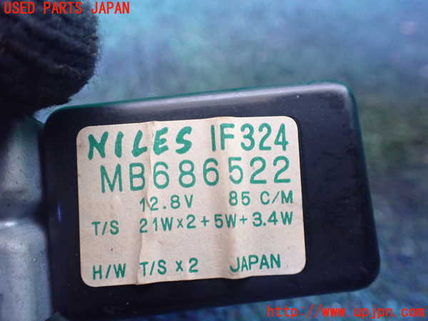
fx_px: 371
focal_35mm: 30
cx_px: 214
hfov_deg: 60.0
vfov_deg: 46.8
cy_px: 160
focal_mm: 5.4
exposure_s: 1/30
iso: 1000
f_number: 2.3
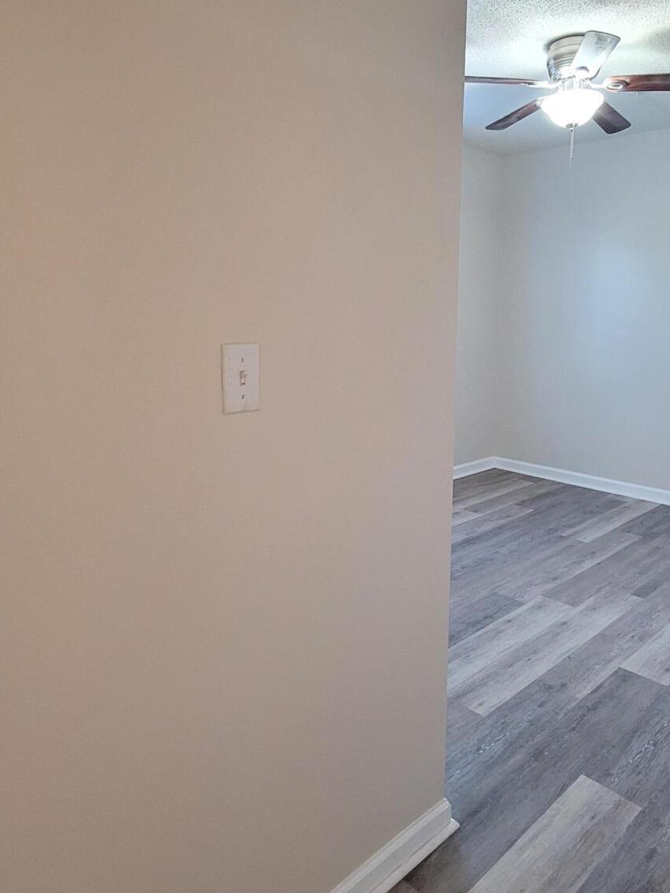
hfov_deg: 58.3
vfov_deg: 73.8
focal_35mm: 23
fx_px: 593
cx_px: 408
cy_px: 417
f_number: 2.2
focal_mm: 2.2
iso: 400
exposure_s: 1/30
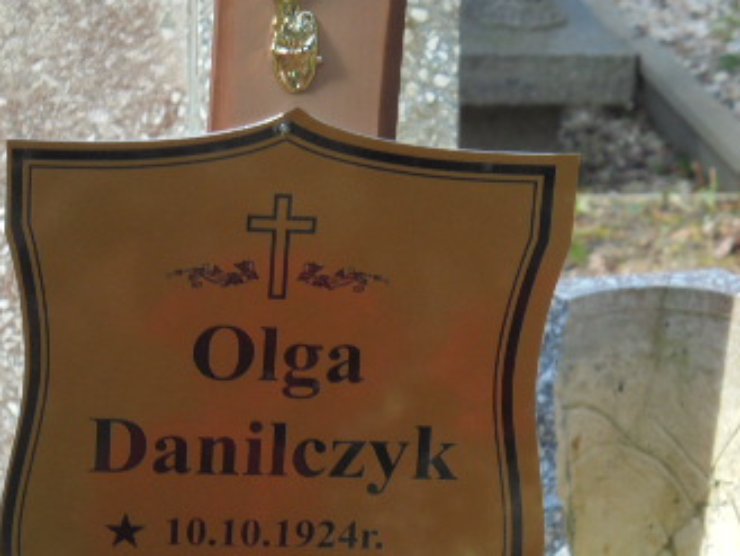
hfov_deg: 9.5
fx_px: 4448
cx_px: 288
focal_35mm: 208
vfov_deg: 7.1
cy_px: 470
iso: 100
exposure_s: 1/125
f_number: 5.1
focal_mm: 19.2
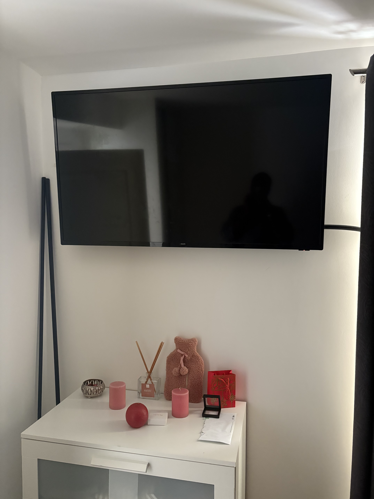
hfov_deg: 53.1
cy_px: 250
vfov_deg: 67.3
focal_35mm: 26
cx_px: 187
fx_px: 375
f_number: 1.6
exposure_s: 1/34
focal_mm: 5.96
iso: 640
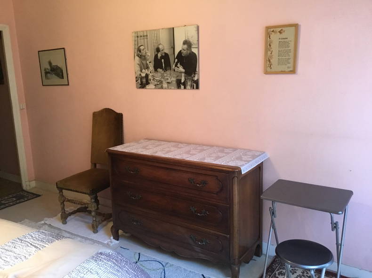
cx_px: 186
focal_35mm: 31
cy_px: 139
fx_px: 333
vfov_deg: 45.4
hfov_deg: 58.4
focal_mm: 3.3
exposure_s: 1/25
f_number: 2.4
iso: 200
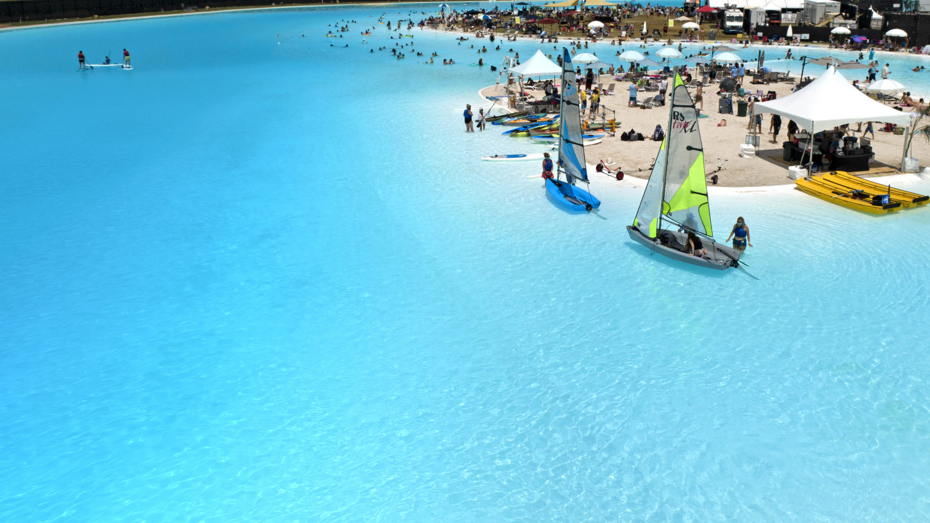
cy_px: 179
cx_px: 536
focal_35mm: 32
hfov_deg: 60.7
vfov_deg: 36.3
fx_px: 789
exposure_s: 1/120
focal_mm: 8.8
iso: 100
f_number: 6.3
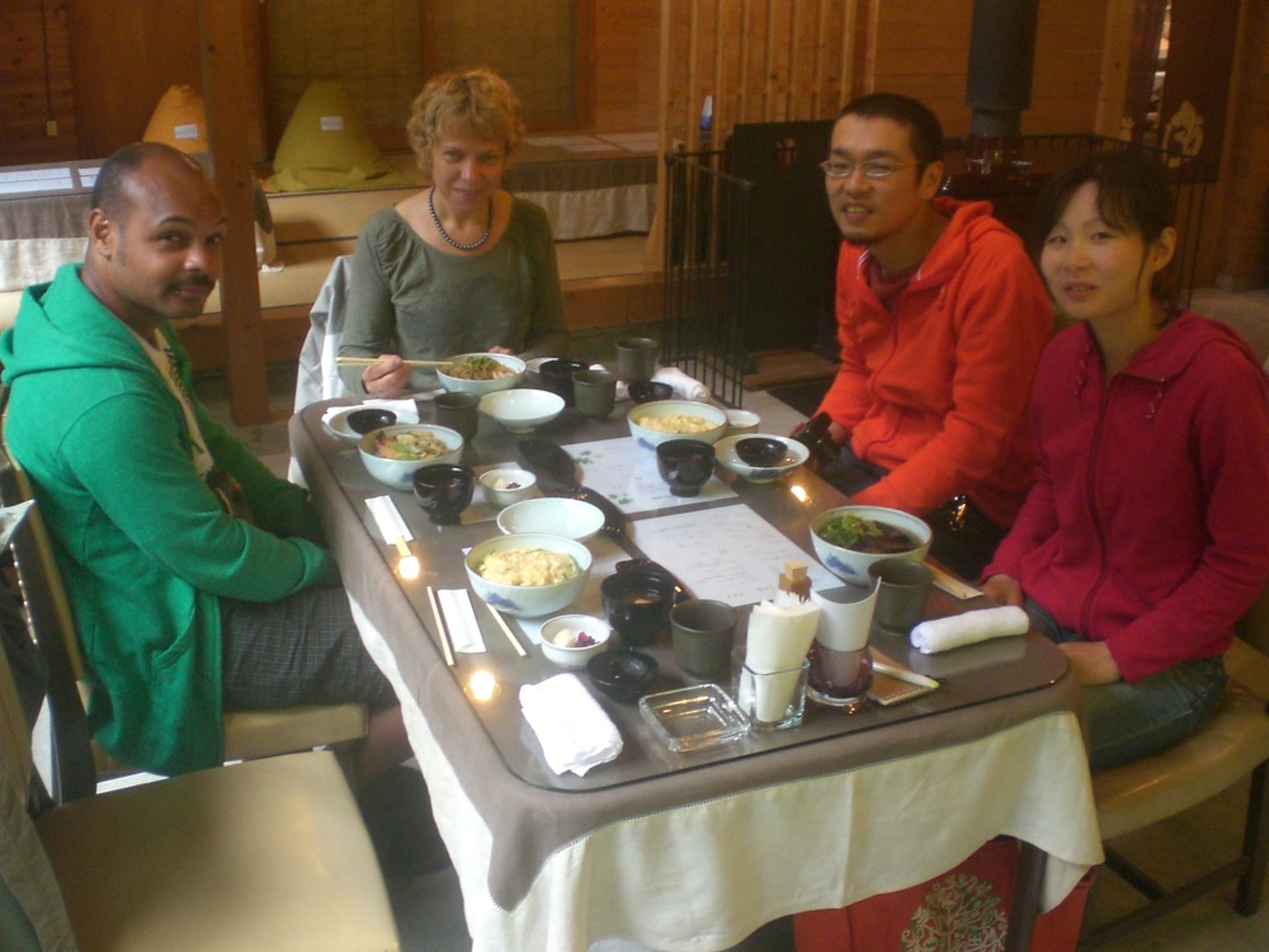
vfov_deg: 37.7
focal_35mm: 38
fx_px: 1393
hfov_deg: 49.0
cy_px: 476
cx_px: 634
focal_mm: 6.3
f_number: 3.1
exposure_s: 1/40
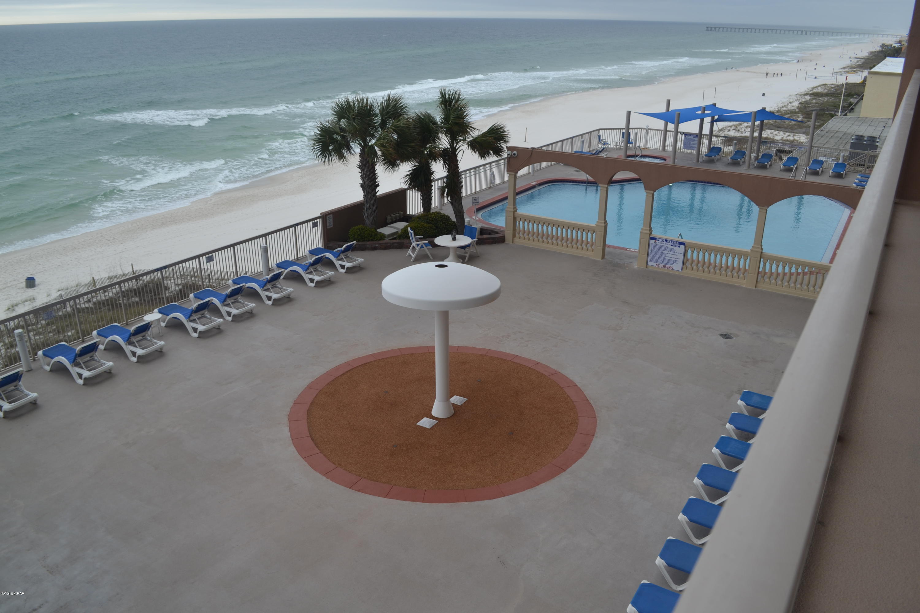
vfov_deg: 47.9
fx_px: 690
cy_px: 306
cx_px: 460
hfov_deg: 67.4
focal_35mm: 27
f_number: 6.3
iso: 100
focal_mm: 18
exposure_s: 1/160
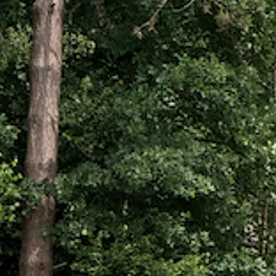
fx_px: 3933
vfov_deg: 4.0
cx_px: -127
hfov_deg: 4.0
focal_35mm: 436
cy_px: 375
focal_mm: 15.66
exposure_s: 1/1481
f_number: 2.8
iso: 50
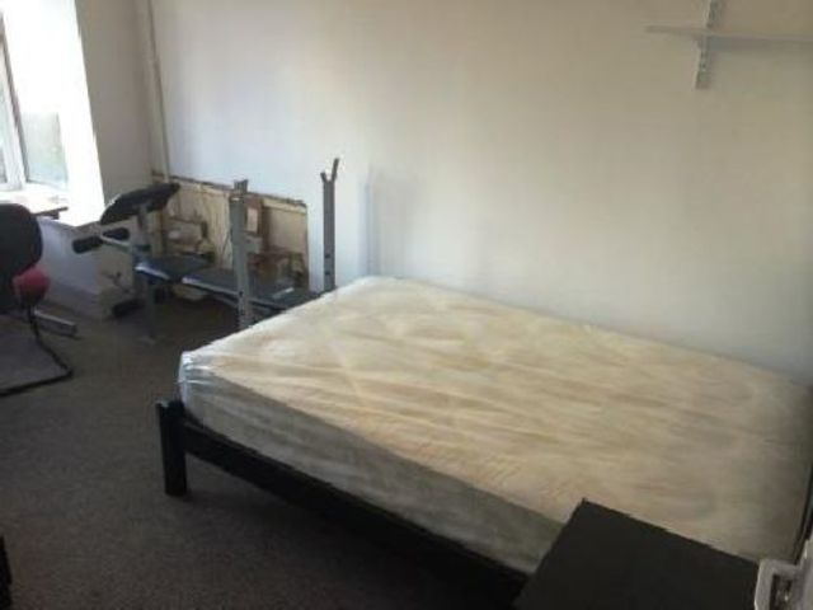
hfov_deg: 60.0
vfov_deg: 46.8
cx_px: 406
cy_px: 305
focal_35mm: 30
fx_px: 705
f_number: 2.2
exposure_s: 1/30
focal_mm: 4.12
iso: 40
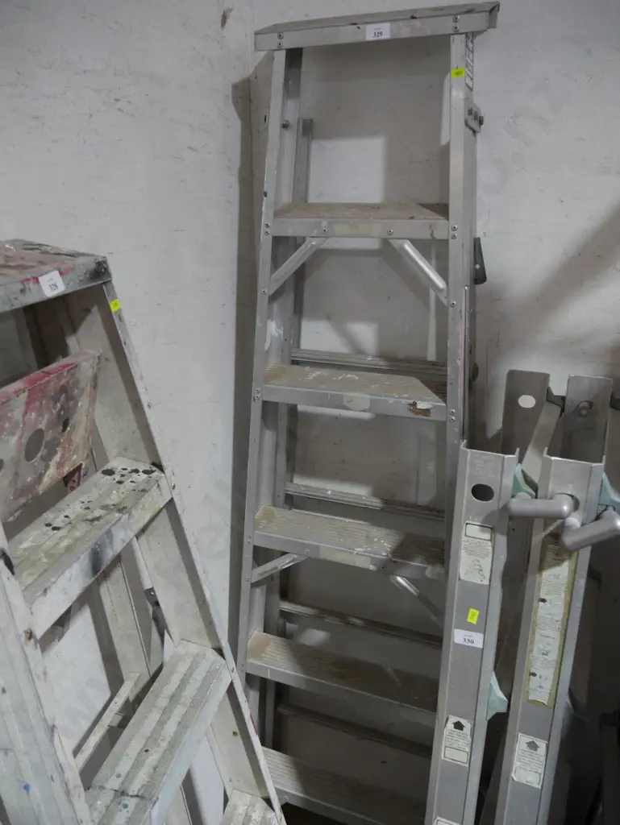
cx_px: 310
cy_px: 412
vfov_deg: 63.4
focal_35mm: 28
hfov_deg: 49.8
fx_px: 668
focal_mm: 14
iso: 800
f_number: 3.5
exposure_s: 1/60
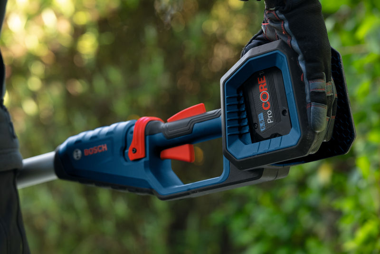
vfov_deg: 13.2
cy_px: 127
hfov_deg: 19.6
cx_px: 190
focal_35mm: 104
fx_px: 1098
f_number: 4
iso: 800
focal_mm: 104
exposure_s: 1/320
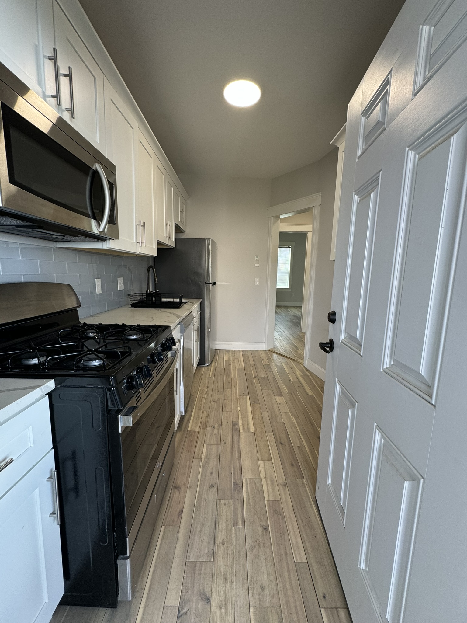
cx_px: 234
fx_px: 252
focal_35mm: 14
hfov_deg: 85.7
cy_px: 312
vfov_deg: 102.1
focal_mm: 2.22
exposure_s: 1/99
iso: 100
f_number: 2.2
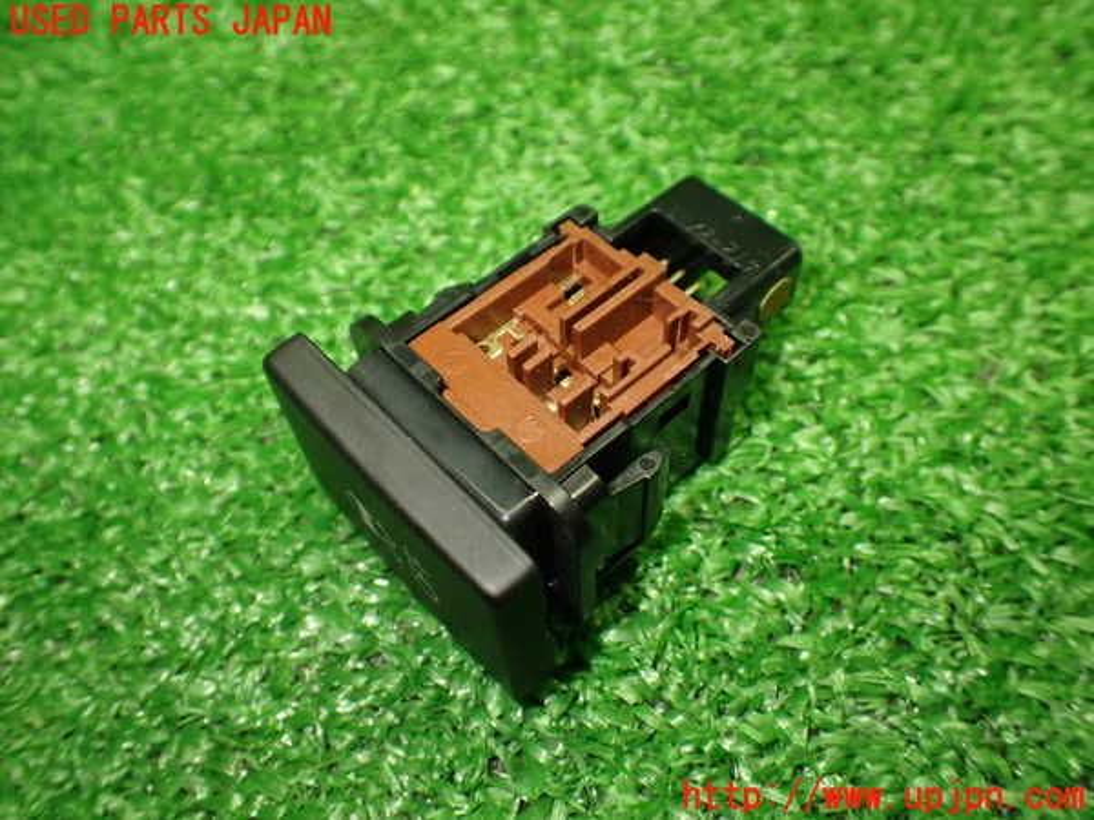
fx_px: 948
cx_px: 547
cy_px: 410
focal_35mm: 30
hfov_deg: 60.0
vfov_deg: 46.8
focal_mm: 5.4
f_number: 2.3
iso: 400
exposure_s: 1/125
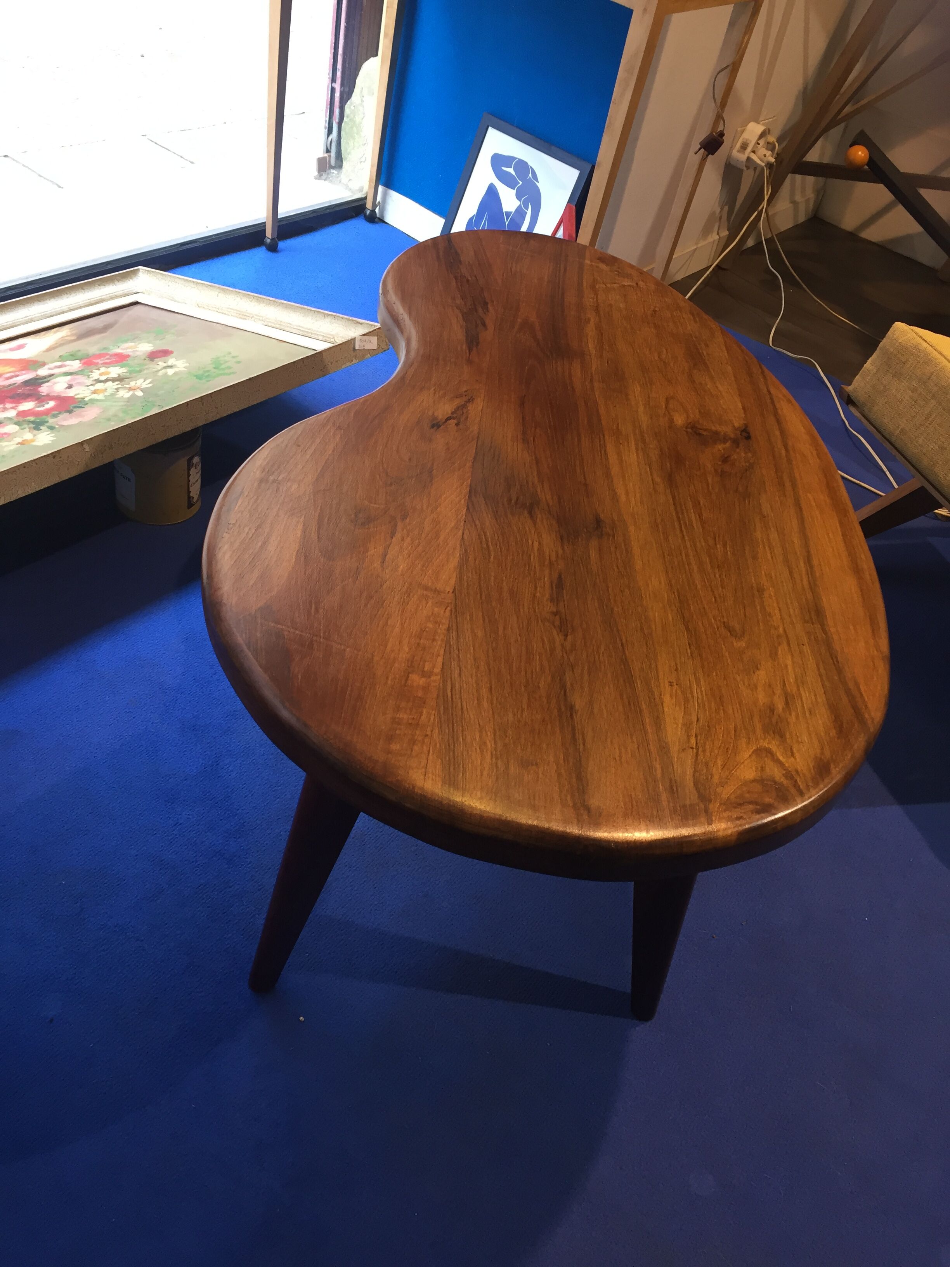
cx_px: 475
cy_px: 634
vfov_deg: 61.7
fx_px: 1061
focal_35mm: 29
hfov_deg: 48.2
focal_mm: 4.15
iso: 80
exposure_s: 1/33
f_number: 2.2
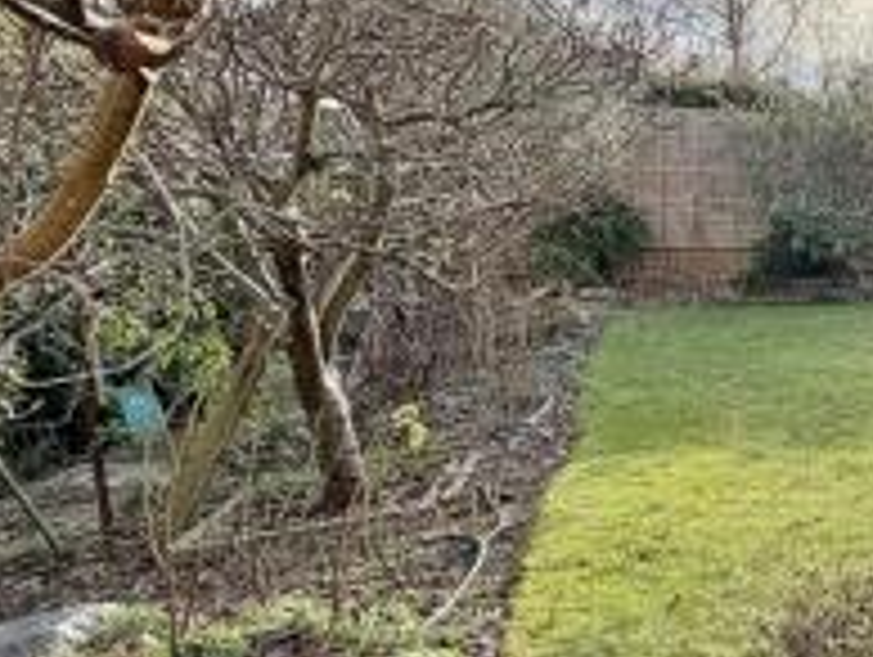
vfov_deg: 34.4
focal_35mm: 42
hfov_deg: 31.5
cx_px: 1195
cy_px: 349
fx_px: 1061
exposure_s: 1/502
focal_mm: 2.22
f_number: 2.2
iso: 50
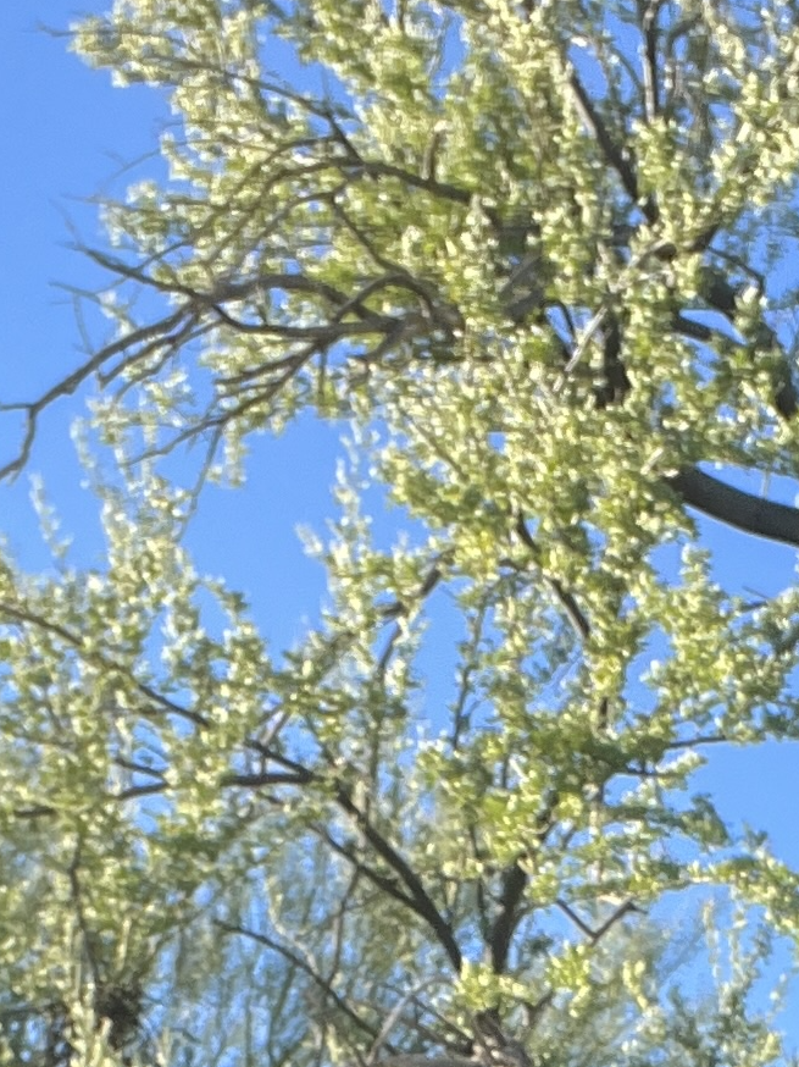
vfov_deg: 17.3
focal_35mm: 106
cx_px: 618
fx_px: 3264
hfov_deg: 13.9
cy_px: 1427
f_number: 2.2
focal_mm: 2.71
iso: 40
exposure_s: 1/141
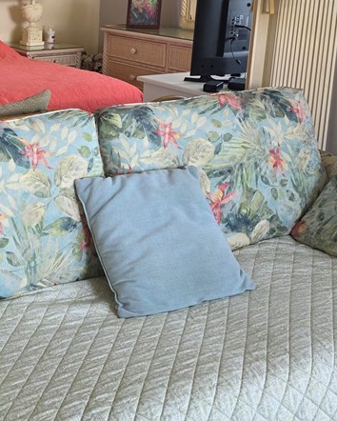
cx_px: -6
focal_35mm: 52
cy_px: 90
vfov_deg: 34.9
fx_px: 648
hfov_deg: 27.4
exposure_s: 1/180
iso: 125
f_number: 1.7
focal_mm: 6.3
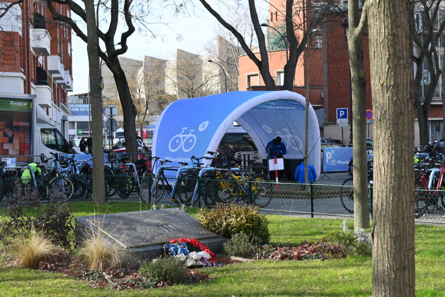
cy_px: 148
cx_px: 222
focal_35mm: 75
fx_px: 927
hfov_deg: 27.0
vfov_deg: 18.2
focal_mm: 50
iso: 160
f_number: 5.6
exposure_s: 1/250
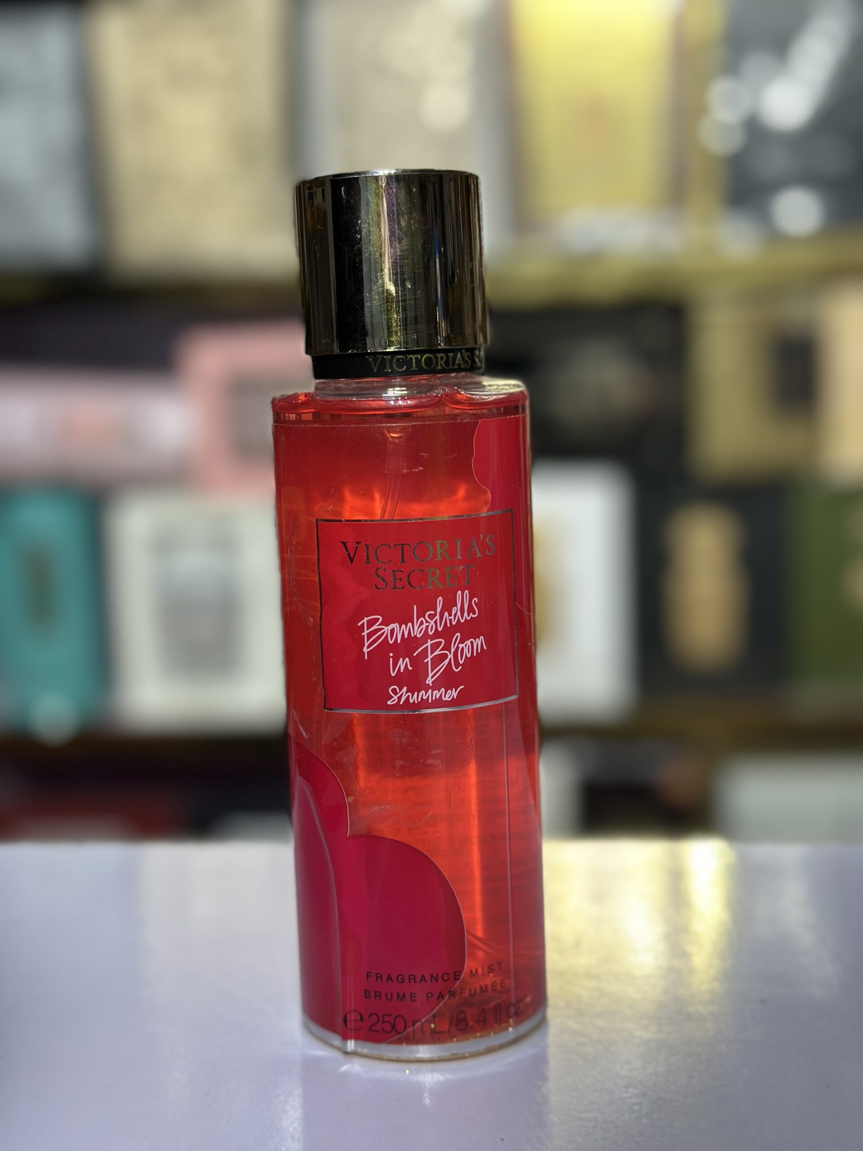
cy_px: 576
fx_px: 1596
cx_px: 432
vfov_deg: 39.7
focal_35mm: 48
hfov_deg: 30.3
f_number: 1.78
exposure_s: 1/139
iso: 64
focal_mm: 6.86
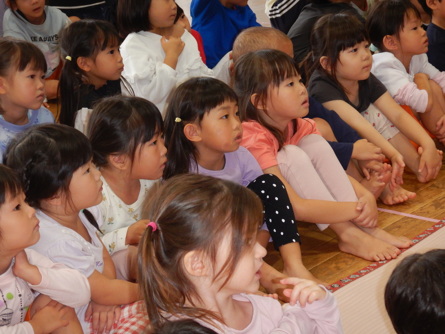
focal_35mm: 85
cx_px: 222
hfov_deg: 23.0
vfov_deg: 17.4
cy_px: 167
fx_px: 1093
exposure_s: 1/60
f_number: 4.7
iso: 360
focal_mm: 15.3
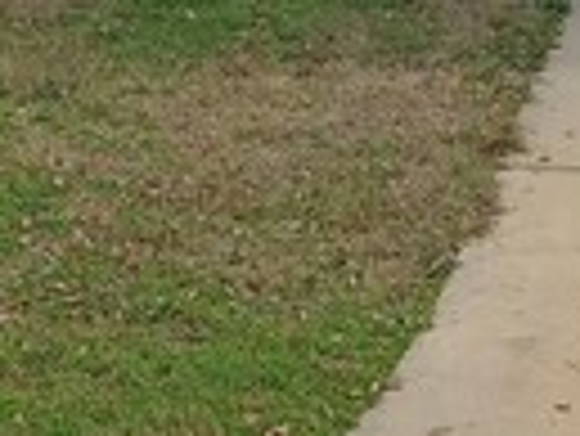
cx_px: 499
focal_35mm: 124
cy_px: -220
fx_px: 2080
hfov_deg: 15.7
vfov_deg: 11.5
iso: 32
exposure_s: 1/421
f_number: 1.8
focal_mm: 4.6
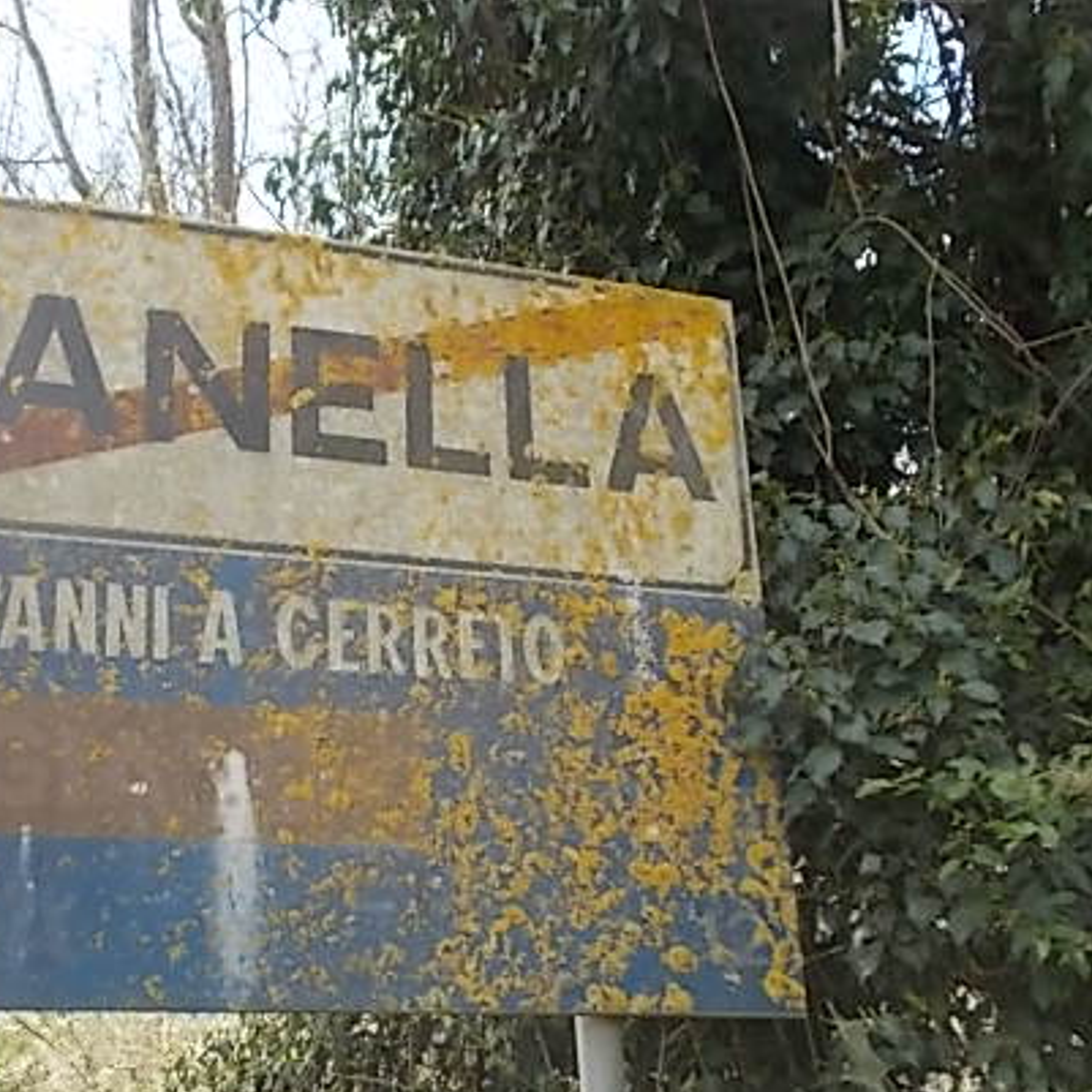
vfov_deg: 35.3
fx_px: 1713
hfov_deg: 34.8
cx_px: 310
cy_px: 626
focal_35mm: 48
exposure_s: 1/160
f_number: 3.6
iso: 80
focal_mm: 6
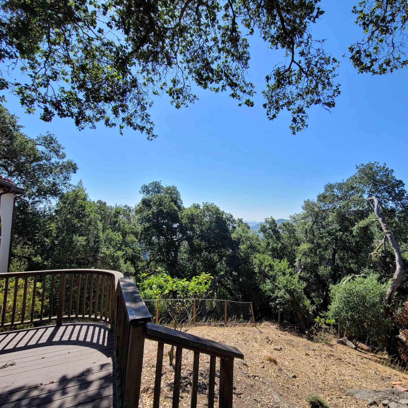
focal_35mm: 16
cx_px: 233
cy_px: 203
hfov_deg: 86.9
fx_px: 213
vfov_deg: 87.4
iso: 64
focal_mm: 2.2
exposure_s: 1/1476
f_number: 2.2
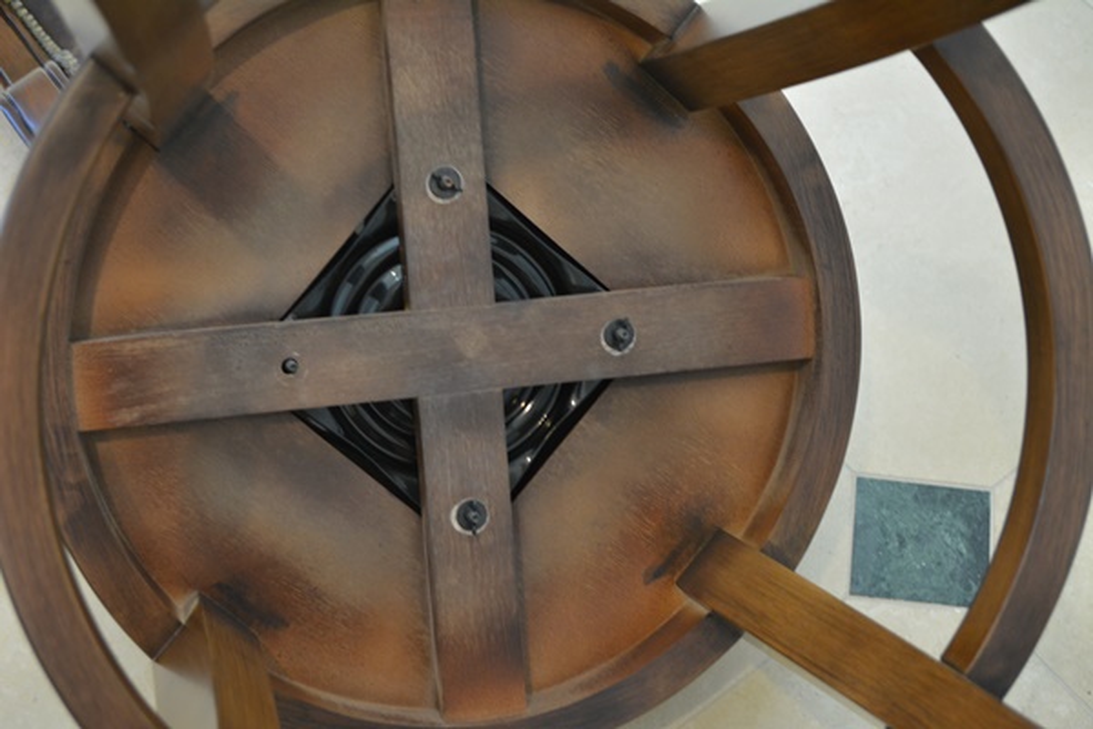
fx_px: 1822
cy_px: 364
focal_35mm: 60
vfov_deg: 22.6
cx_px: 546
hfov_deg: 33.4
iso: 900
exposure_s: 1/30
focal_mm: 40
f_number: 5.3
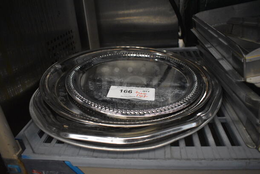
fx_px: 195
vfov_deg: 48.0
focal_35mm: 27
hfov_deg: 67.3
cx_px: 130
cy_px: 87
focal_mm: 18
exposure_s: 1/125
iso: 3200
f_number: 3.5
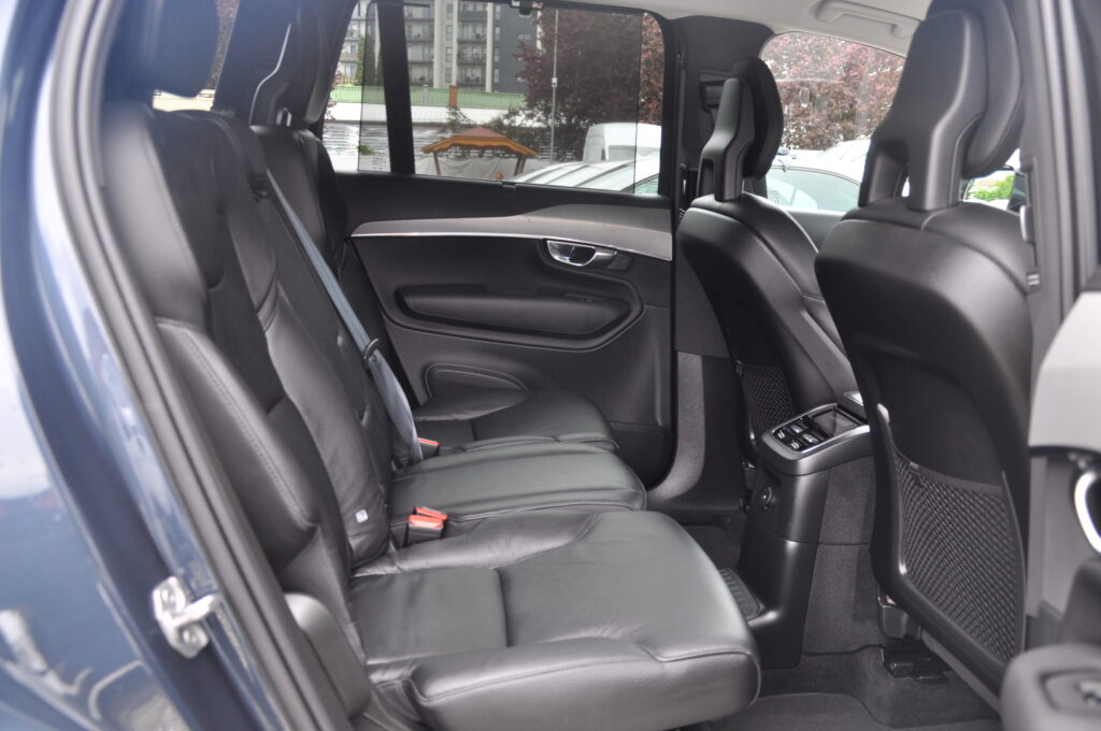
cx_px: 550
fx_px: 1008
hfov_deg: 57.3
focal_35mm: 33
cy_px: 366
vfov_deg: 39.9
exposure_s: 1/40
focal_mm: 22
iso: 400
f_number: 3.8
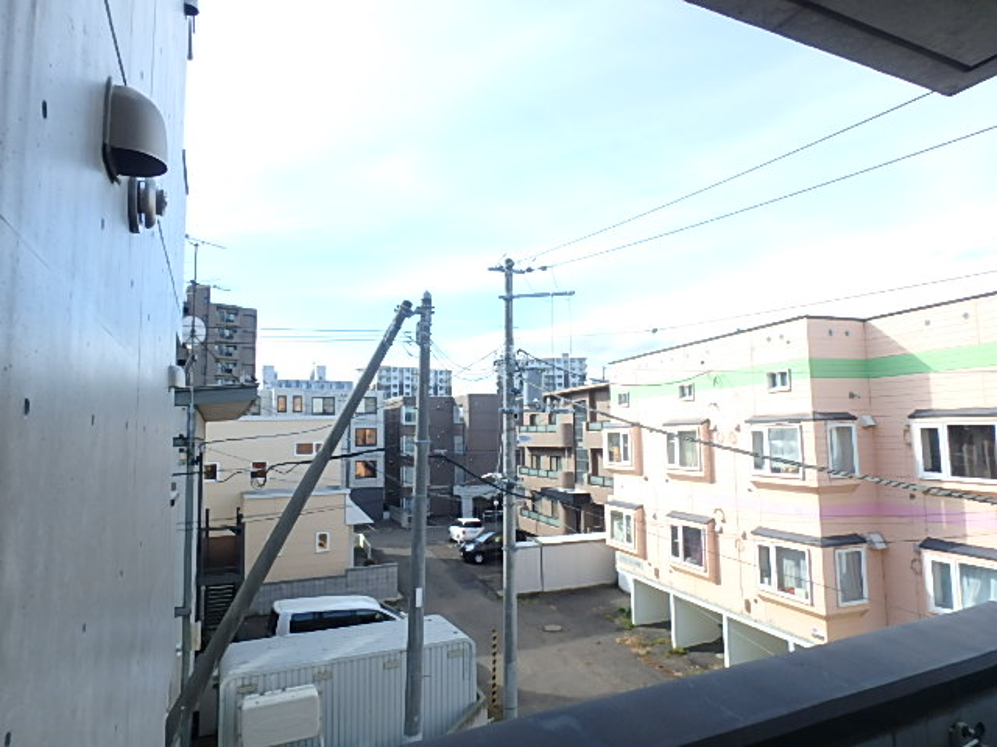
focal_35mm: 21
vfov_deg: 63.4
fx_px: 605
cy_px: 374
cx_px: 498
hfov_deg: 79.0
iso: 125
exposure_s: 1/500
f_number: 3.5
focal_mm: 3.7
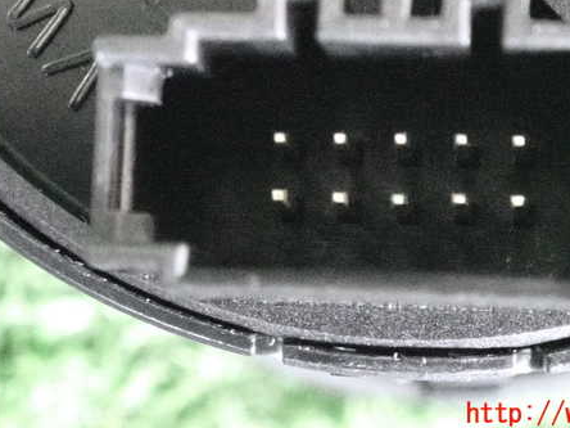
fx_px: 2223
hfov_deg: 14.6
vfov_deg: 11.0
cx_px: 371
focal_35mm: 135
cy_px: 141
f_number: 4.9
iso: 12800
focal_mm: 18
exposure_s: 1/50
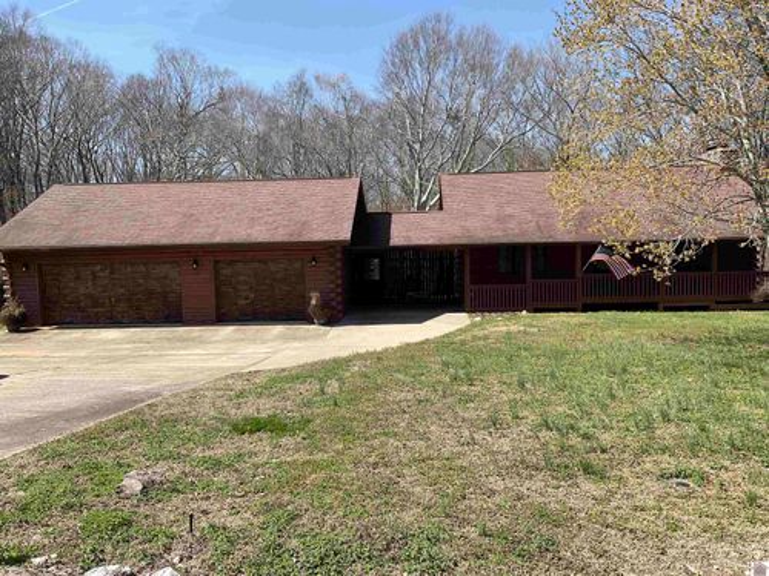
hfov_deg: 61.7
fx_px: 644
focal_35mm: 29
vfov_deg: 48.2
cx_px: 384
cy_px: 288
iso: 16
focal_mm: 3
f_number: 1.8
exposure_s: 1/1412
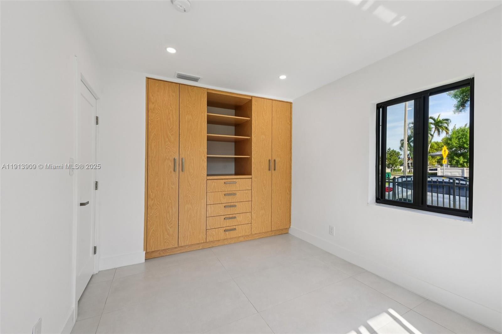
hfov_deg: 104.3
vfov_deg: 81.1
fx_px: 195
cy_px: 167
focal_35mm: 14
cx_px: 251
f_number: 8
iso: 100
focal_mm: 14
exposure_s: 1/40
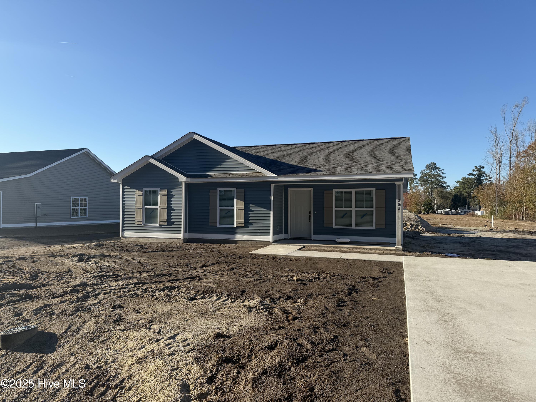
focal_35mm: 24
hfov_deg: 71.6
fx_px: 372
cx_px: 268
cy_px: 201
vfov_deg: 56.8
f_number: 1.78
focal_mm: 6.76
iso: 80
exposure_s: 1/3425
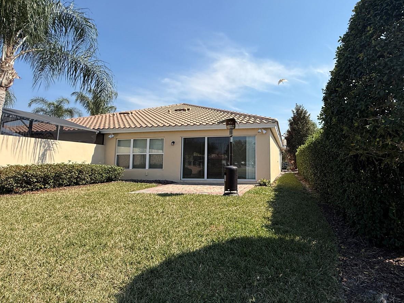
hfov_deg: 83.7
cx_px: 241
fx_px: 222
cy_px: 137
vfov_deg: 68.5
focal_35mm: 19
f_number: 2.2
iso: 50
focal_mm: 2.22
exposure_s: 1/2237
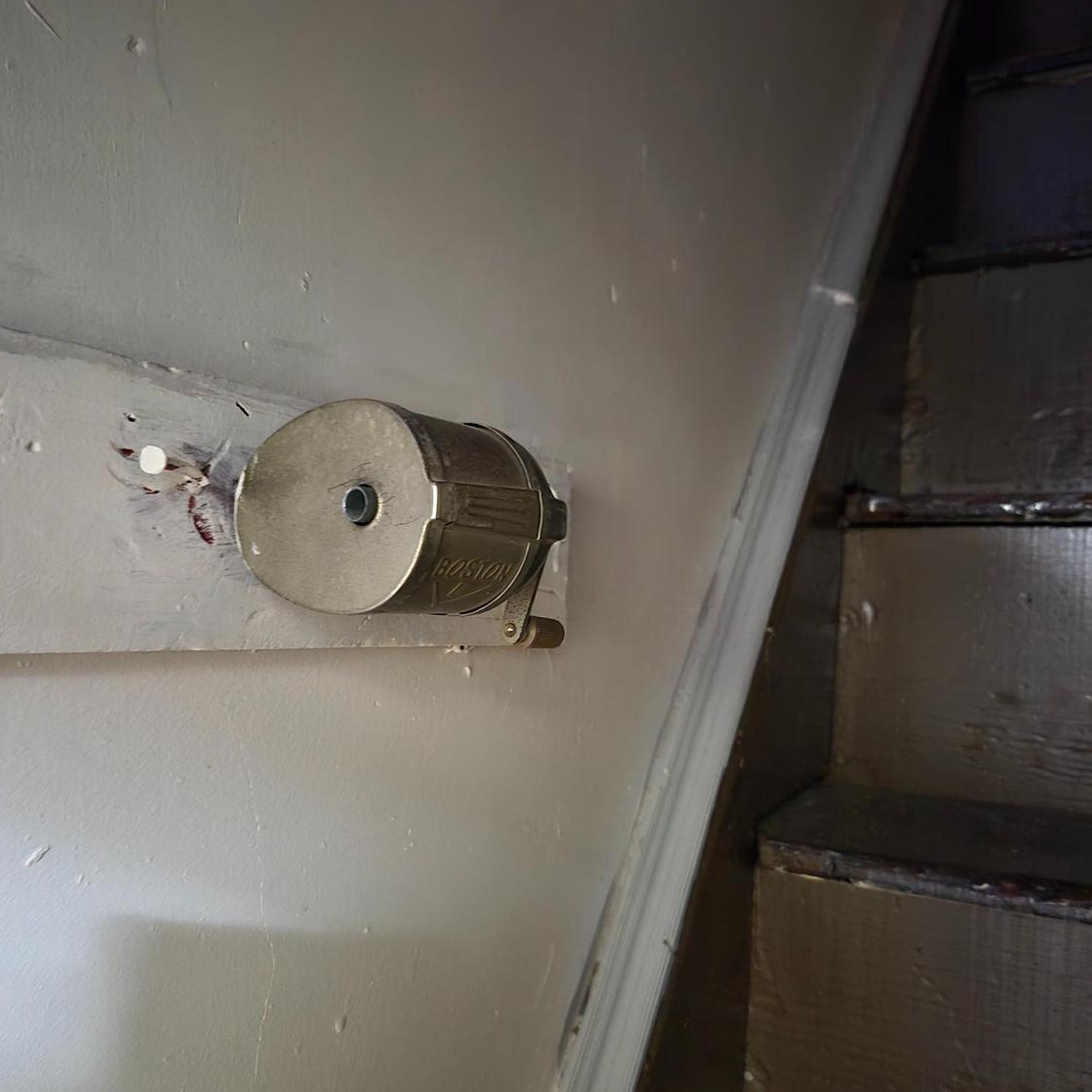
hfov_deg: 57.3
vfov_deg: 57.1
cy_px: 616
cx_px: 539
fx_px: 999
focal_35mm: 28
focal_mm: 5.4
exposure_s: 1/20
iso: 2500
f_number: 1.8
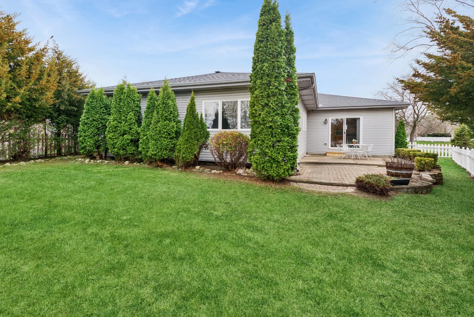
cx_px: 214
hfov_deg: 83.7
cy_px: 137
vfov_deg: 61.7
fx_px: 263
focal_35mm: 20
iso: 400
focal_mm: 17
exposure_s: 1/80
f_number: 11
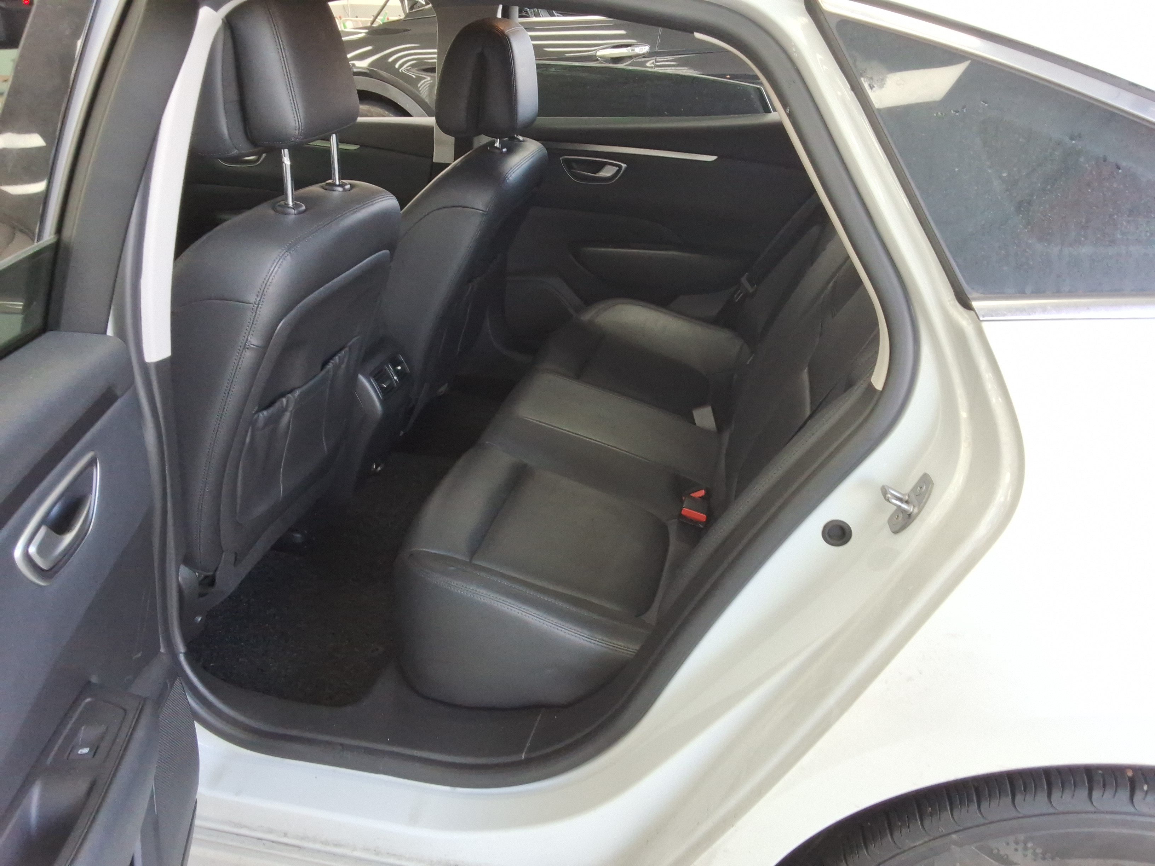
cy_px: 433
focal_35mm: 28
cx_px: 578
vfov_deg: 49.7
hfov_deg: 63.4
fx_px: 934
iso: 56
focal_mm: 2.91
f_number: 1.9
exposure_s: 1/60
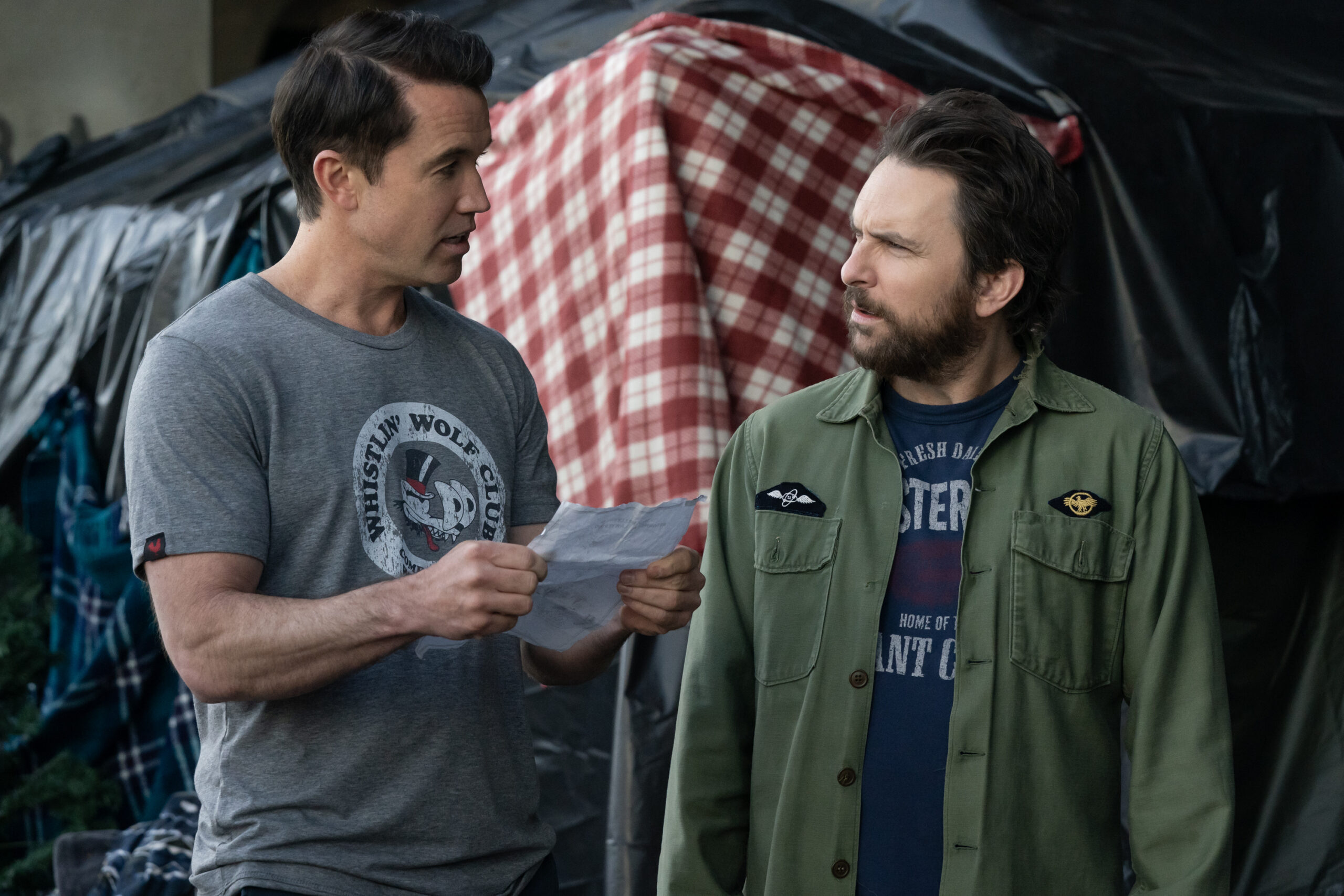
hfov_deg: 18.4
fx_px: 4144
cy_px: 448
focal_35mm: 111
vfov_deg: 12.3
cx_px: 672
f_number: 6.3
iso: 5000
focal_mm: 111
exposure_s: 1/4000
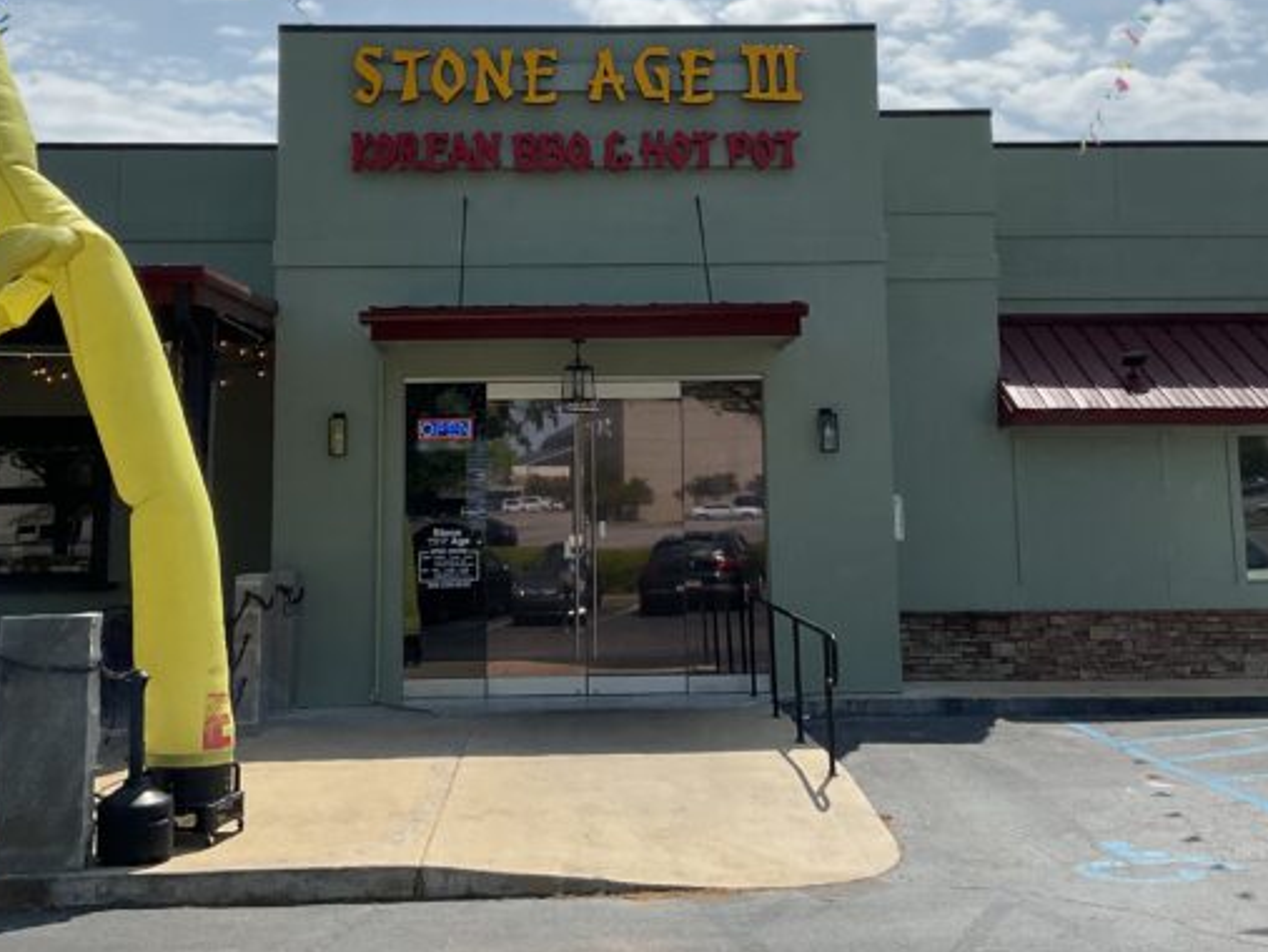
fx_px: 1613
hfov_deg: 42.9
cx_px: 609
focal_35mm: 44
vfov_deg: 32.6
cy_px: 321
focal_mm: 3
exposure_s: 1/4065
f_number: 1.8
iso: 16
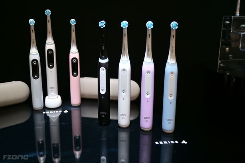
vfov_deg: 35.5
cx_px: 122
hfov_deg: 51.3
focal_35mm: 38
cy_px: 82
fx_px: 255
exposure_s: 1/80
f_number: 4.2
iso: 250
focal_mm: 25
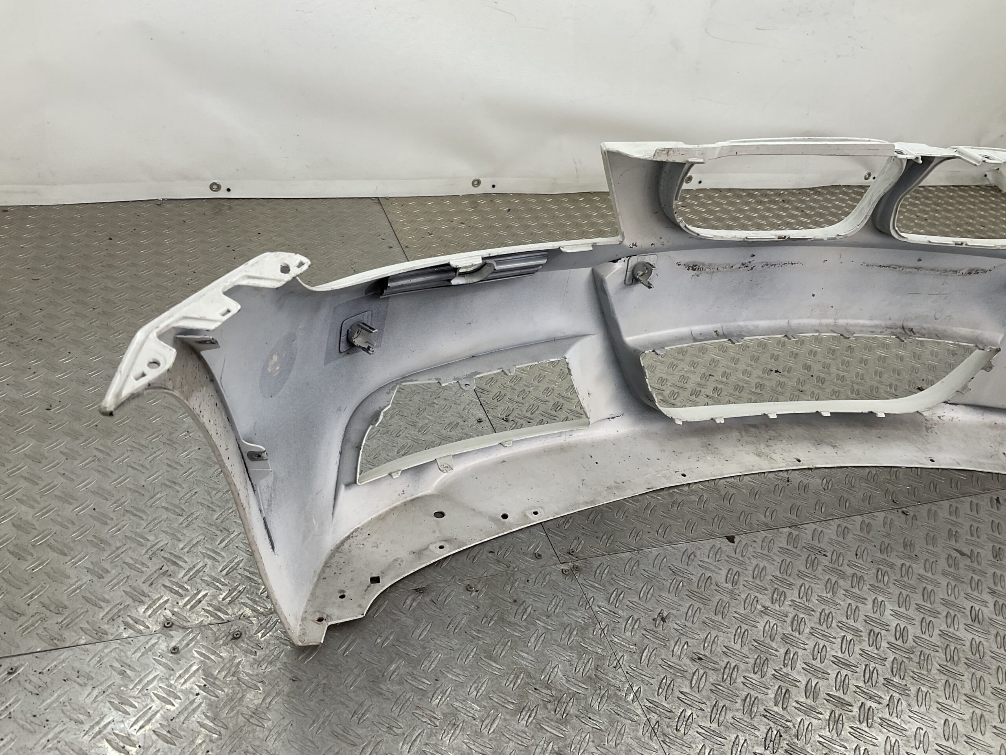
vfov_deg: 48.2
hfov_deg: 61.7
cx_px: 503
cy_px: 378
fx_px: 843
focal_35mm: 29
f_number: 1.8
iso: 16
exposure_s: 1/111
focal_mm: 3
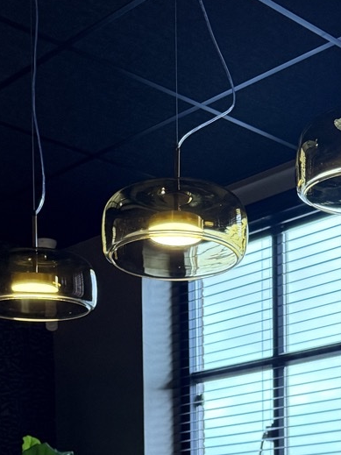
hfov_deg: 19.9
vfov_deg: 23.6
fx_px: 972
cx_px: 184
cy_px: 570
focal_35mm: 74
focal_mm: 6.76
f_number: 1.78
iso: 250
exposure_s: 1/100
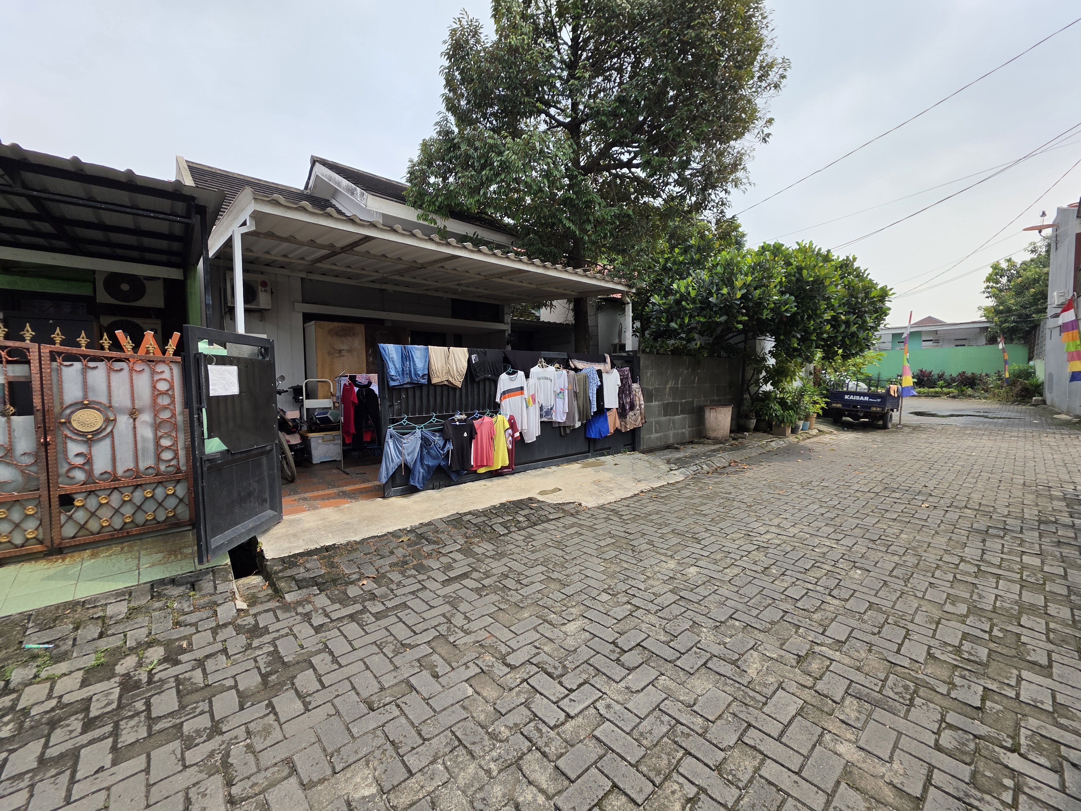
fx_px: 406
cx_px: 540
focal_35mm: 13
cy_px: 406
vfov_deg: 89.9
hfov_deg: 106.2
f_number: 1.9
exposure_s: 1/1488
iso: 40
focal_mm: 2.2
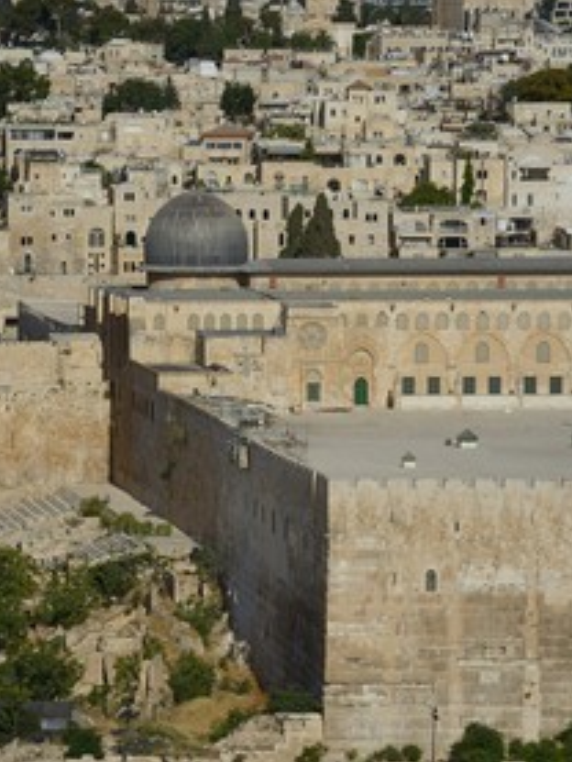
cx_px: 116
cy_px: 382
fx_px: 5130
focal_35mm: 233
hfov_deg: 6.4
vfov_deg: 8.5
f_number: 14
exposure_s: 1/320
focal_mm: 160
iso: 200
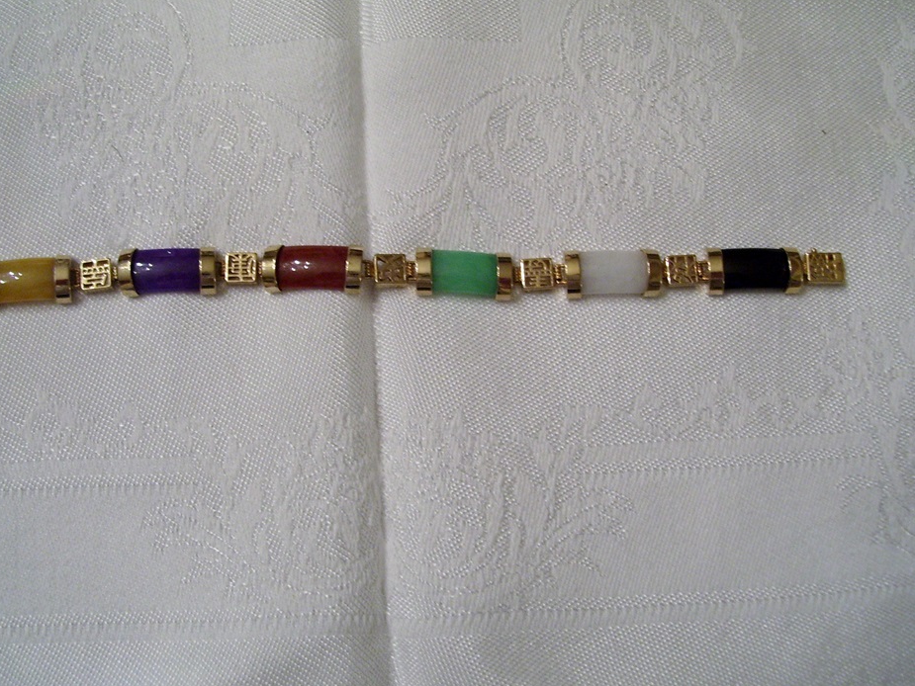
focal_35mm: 40
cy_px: 333
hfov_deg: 46.8
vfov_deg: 36.0
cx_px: 422
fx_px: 1057
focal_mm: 6
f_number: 2.7
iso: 160
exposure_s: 1/10
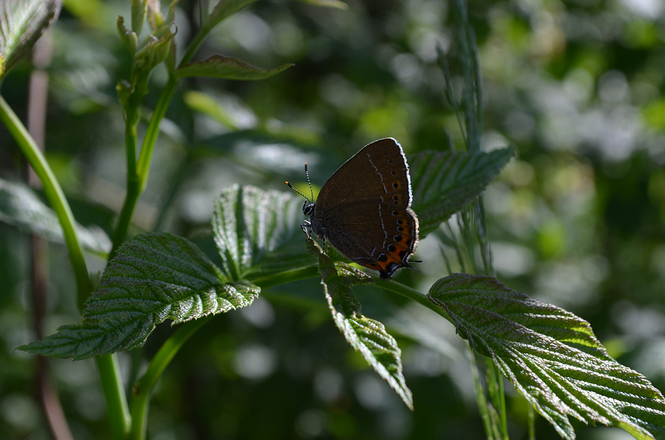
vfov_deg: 16.5
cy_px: 220
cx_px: 332
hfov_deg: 24.7
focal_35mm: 82
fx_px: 1521
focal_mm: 55
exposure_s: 1/160
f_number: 8
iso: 100
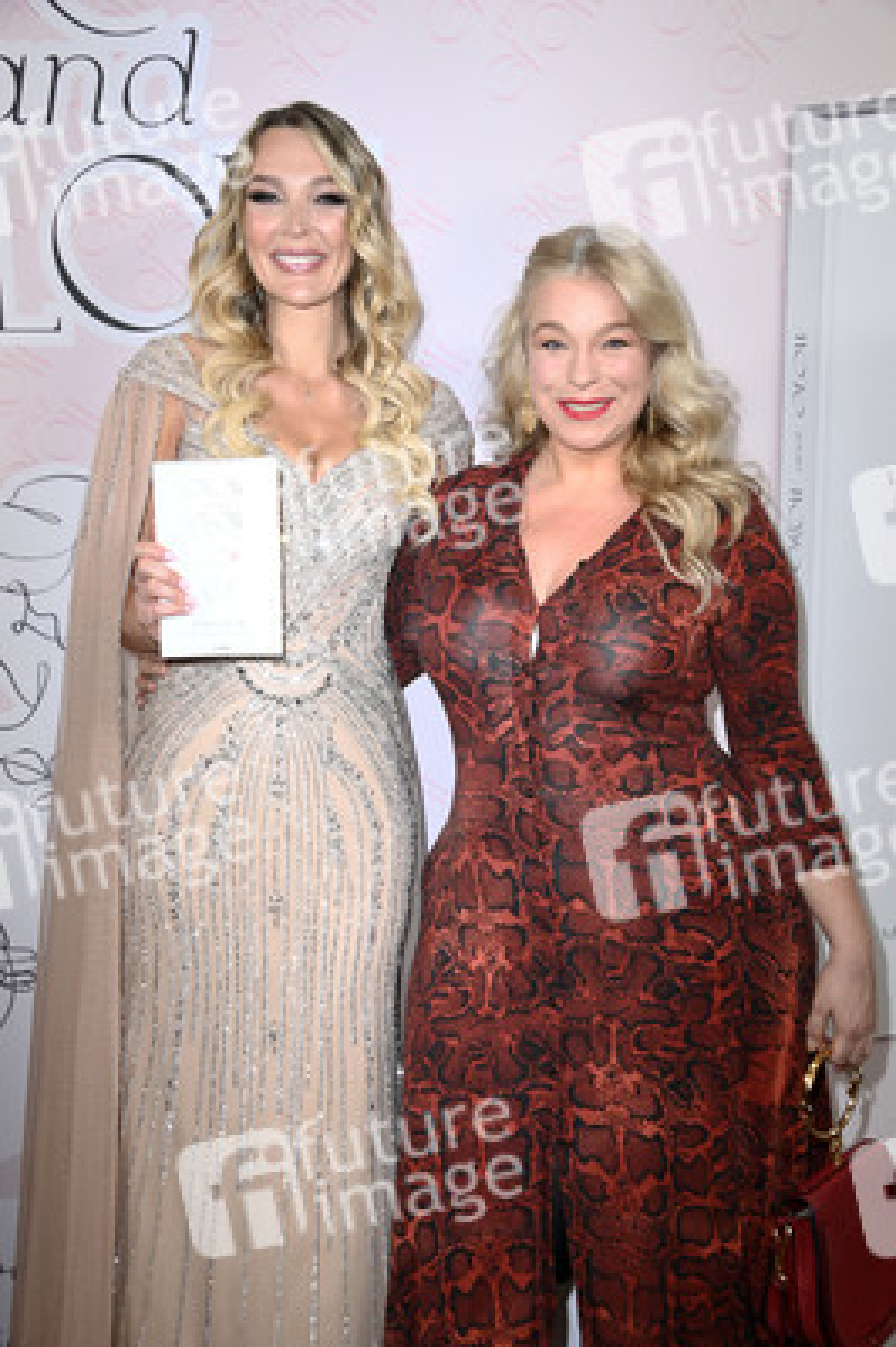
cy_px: 674
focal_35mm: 44
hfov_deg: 30.5
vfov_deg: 44.5
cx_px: 448
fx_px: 1645
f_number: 5.6
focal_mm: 44
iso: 2000
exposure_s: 1/200
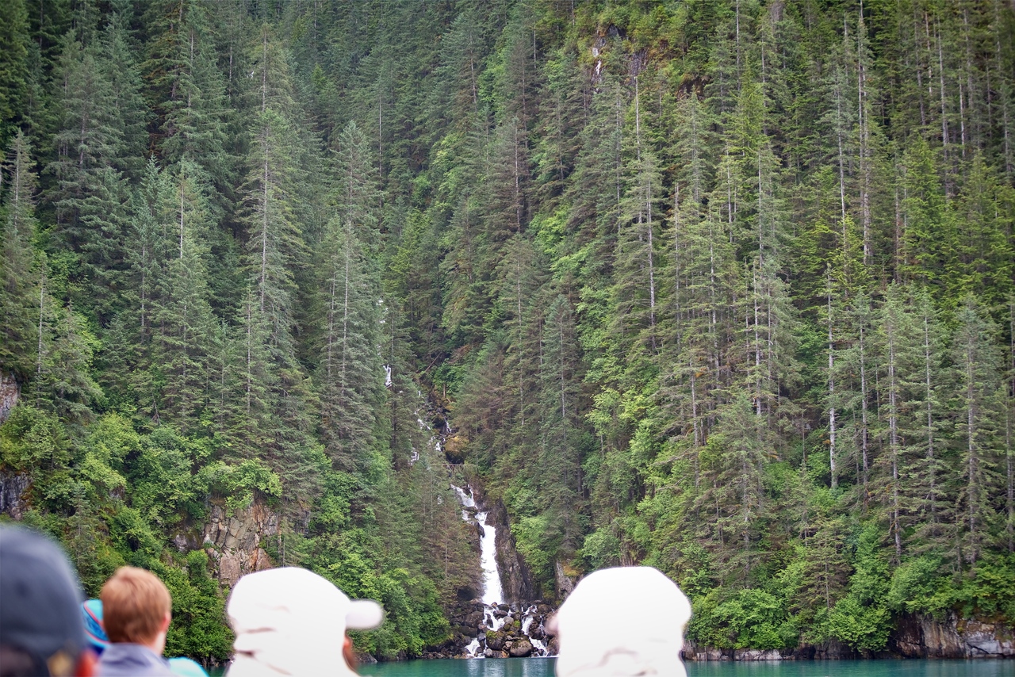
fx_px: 1974
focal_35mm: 70
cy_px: 338
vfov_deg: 19.5
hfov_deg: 28.8
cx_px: 508
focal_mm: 70
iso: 320
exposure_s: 1/160
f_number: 4.5
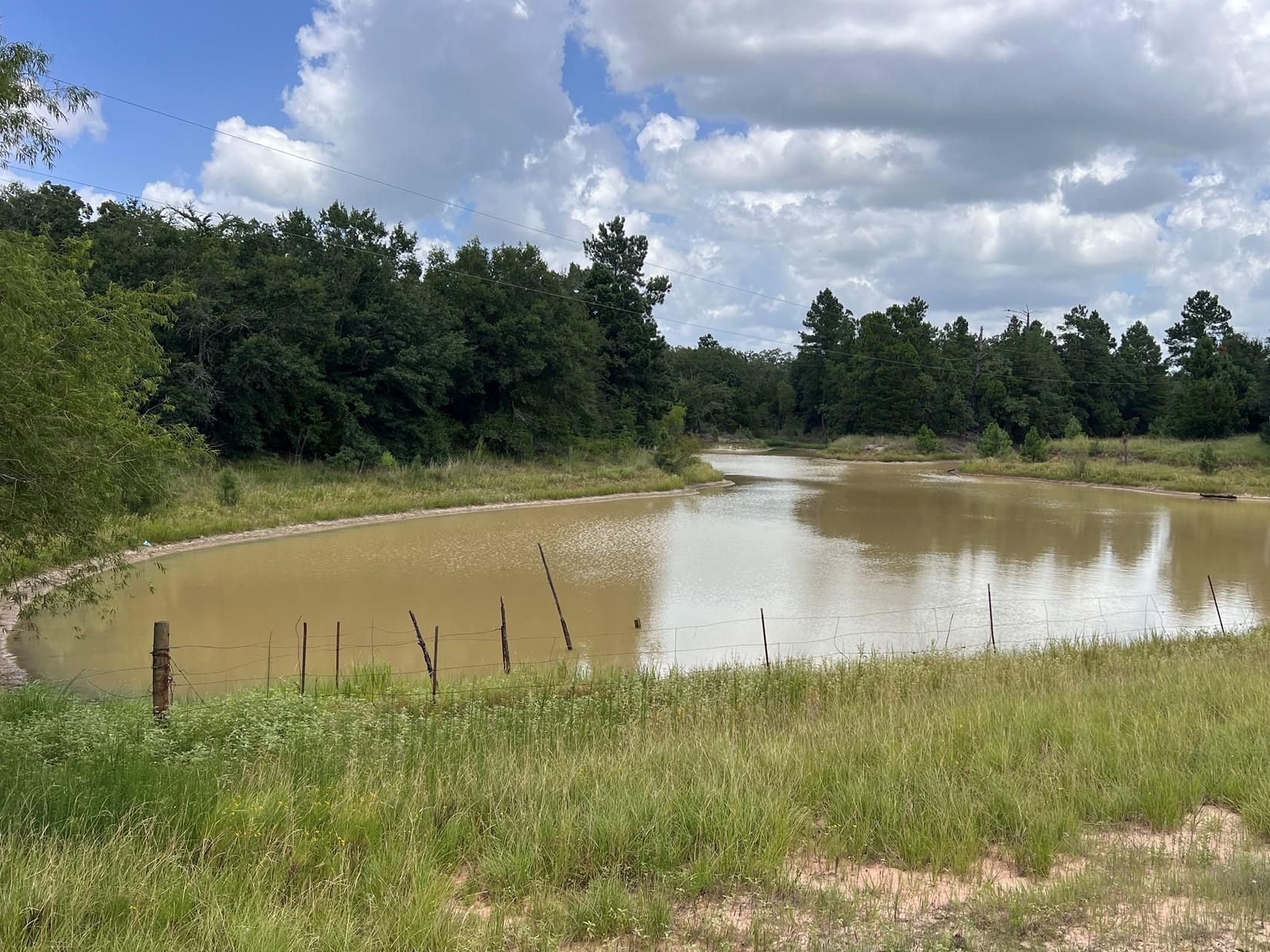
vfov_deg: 44.1
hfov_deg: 56.5
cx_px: 741
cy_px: 510
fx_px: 1174
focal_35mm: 32
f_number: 1.5
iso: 50
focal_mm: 5.7
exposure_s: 1/4274
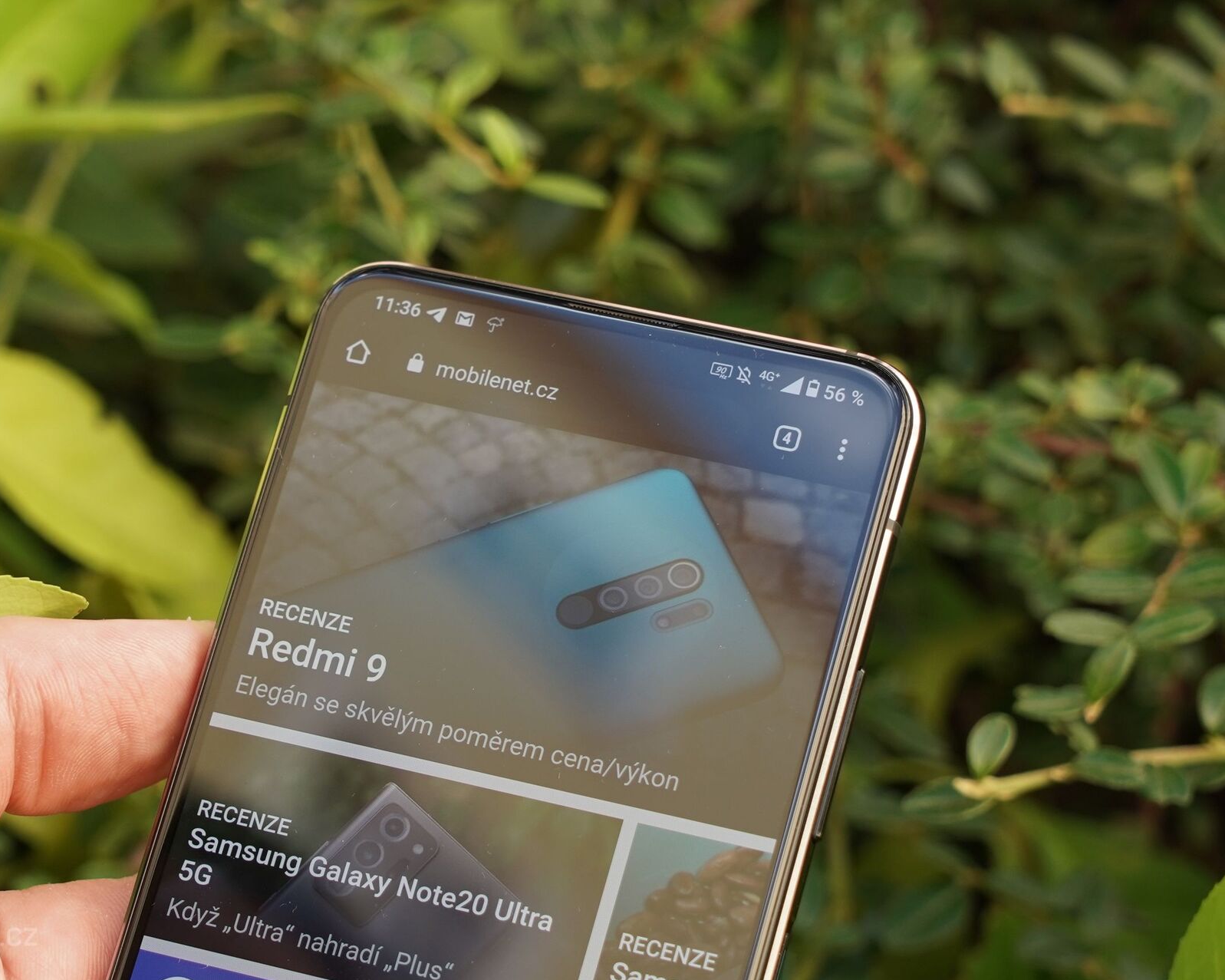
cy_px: 490
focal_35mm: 79
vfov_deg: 19.4
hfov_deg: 24.1
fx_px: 2864
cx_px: 501
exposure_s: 1/160
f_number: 7.1
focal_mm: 70
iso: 500
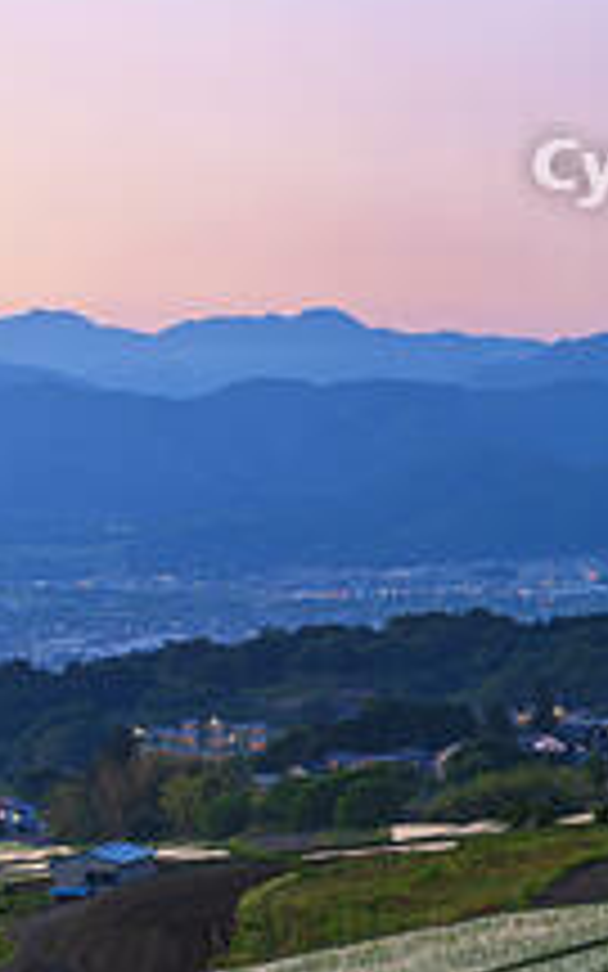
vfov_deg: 17.4
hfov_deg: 10.2
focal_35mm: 119
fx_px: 3155
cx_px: 1184
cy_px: 796
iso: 200
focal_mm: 42
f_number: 13
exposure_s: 6
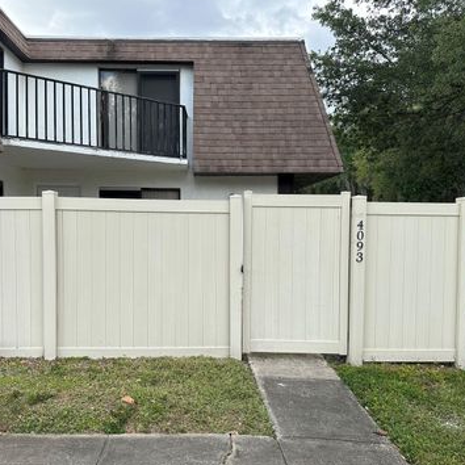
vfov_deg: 54.0
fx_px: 456
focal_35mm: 30
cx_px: 202
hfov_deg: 53.9
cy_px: 234
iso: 80
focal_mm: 6.86
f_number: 1.78
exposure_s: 1/1183
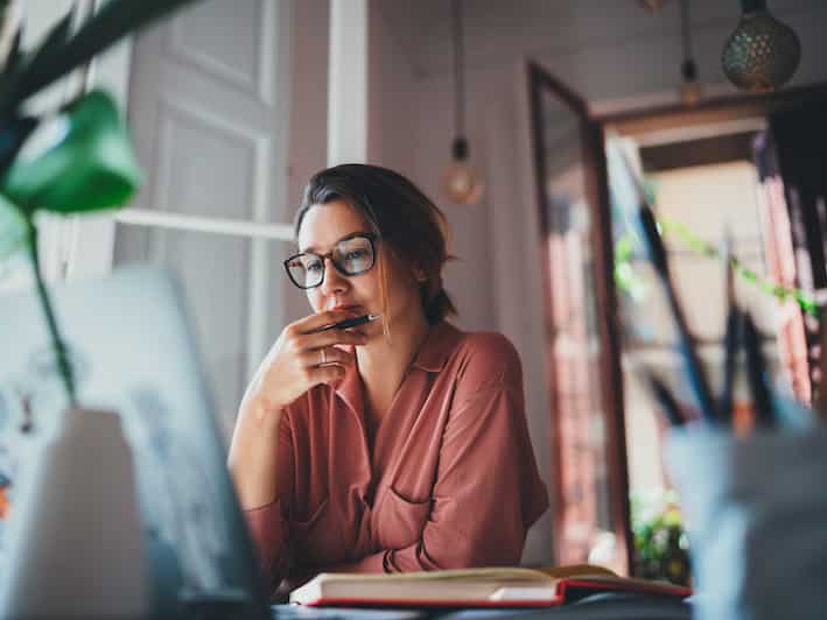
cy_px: 310
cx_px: 364
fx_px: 908
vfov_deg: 37.7
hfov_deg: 48.9
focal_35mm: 38
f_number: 1.4
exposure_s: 1/400
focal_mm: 35
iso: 100
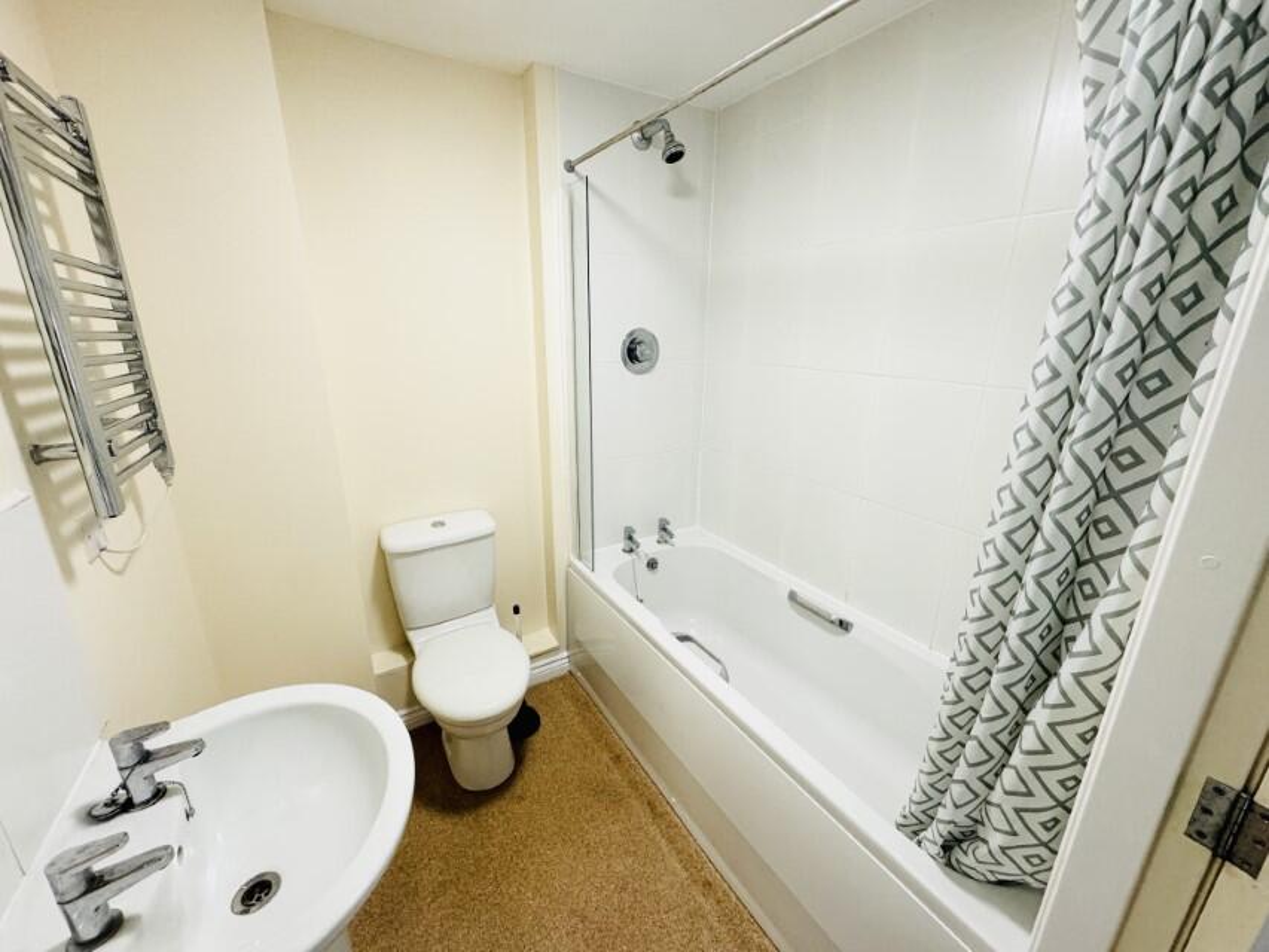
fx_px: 513
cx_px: 634
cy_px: 476
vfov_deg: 85.7
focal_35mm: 14
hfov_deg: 102.1
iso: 250
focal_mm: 2.22
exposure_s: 1/100
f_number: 2.2
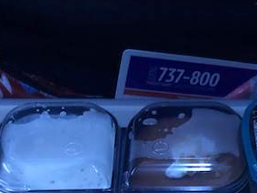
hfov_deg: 25.2
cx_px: 213
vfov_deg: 18.3
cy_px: 239
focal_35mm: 76
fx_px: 564
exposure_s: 1/4
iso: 100
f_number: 1.8
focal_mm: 4
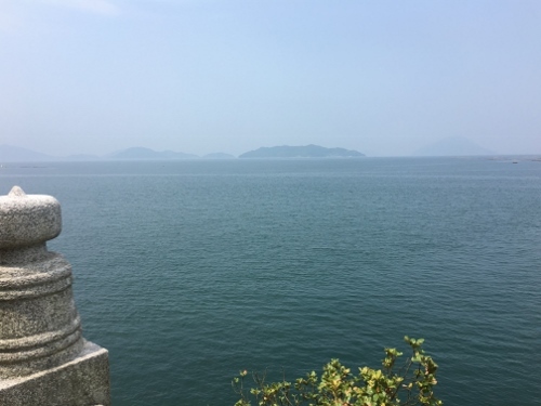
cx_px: 270
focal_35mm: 29
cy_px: 203
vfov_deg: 48.2
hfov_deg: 61.7
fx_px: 453
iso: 25
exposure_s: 1/1972
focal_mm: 4.15
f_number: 2.2
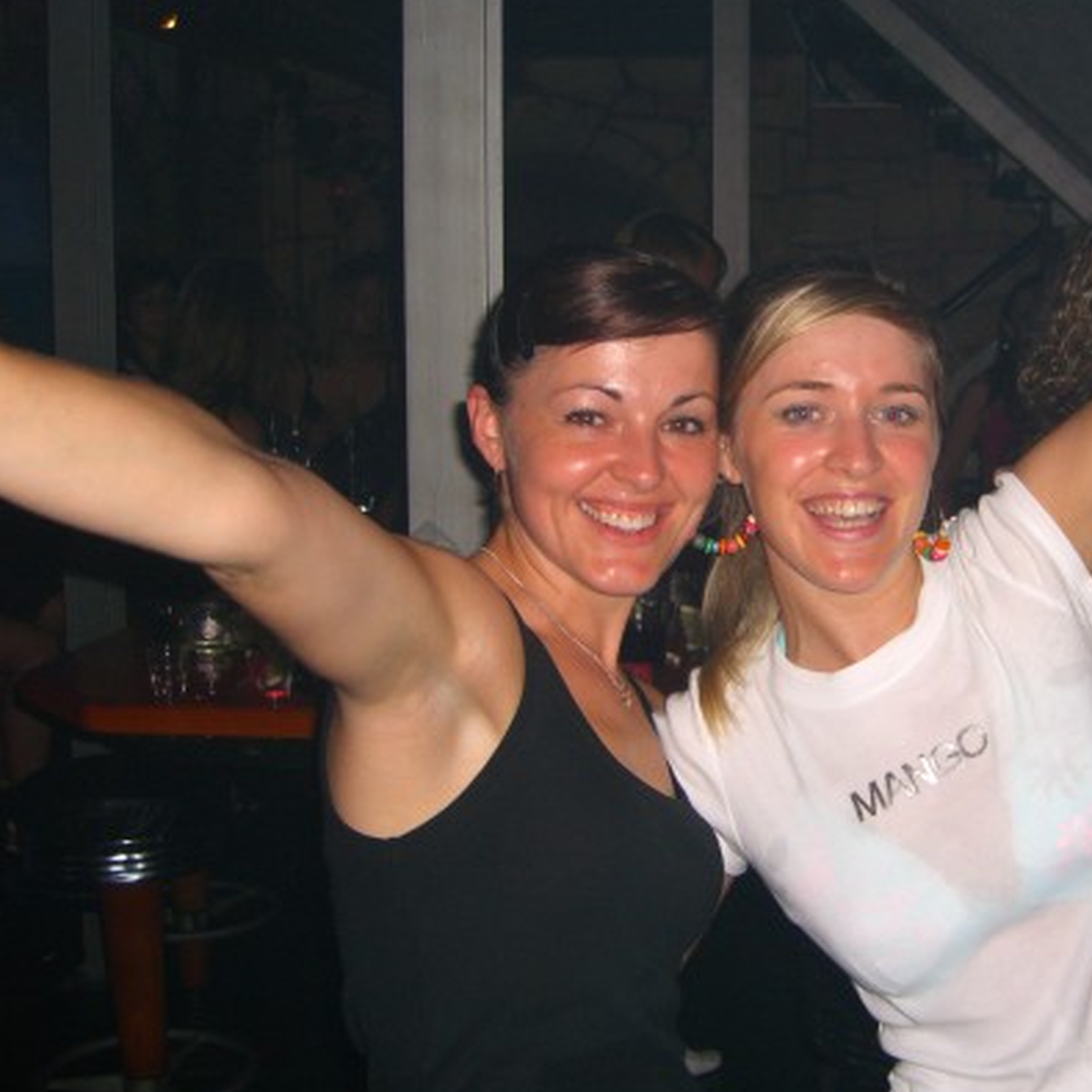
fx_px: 1820
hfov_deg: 32.7
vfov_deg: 33.4
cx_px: 824
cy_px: 517
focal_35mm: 51
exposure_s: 1/60
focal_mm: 7.9
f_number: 2.8
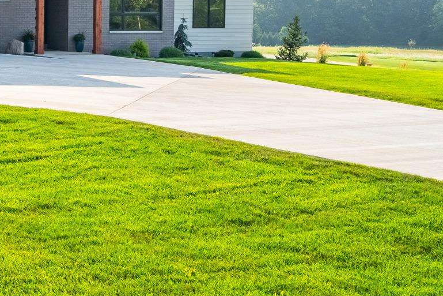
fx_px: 800
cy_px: 34
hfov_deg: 23.9
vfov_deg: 20.5
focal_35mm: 65
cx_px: -234
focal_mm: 20
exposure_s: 1/2500
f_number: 11
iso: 640
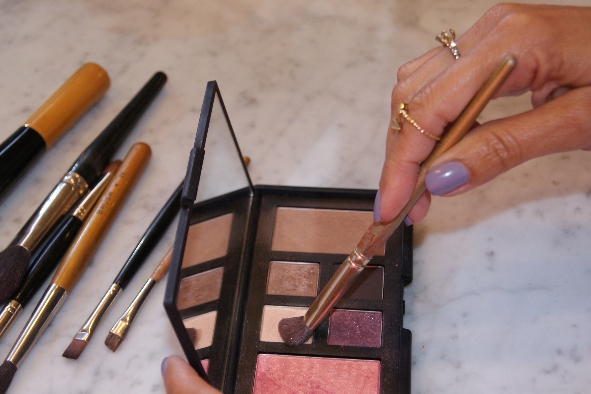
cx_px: 272
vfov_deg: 16.9
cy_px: 223
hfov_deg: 25.2
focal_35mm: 81
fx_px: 1323
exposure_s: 1/60
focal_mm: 45
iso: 400
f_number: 5.6
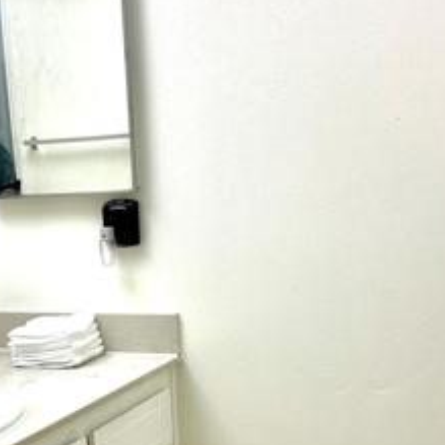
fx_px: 902
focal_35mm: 62
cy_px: 410
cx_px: 173
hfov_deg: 27.6
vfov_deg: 26.7
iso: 80
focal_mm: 6.86
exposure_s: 1/120
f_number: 1.78
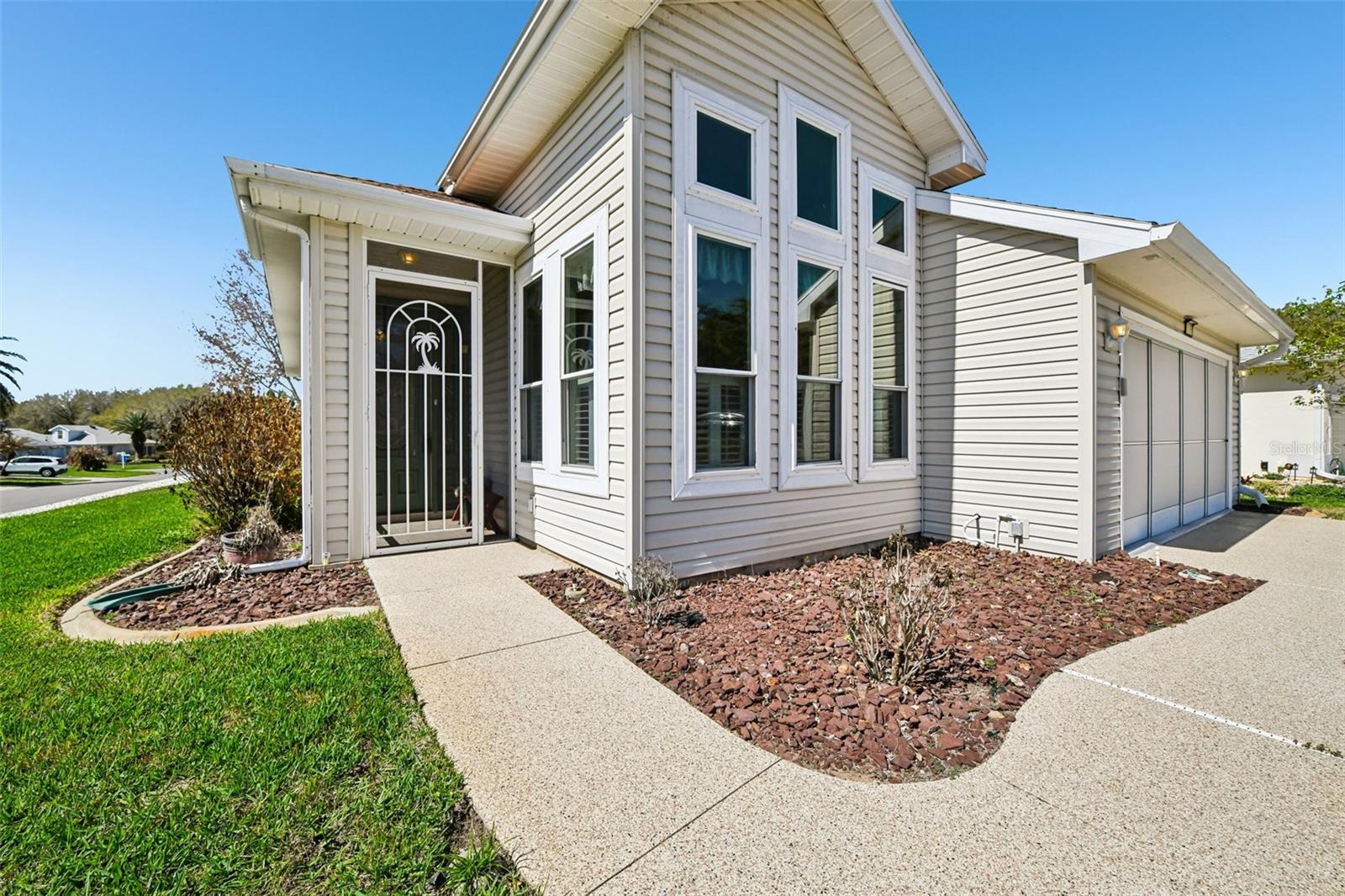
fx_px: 523
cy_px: 448
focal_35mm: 14
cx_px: 672
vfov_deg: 81.2
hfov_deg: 104.3
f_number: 8
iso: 400
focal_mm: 14
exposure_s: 1/1600
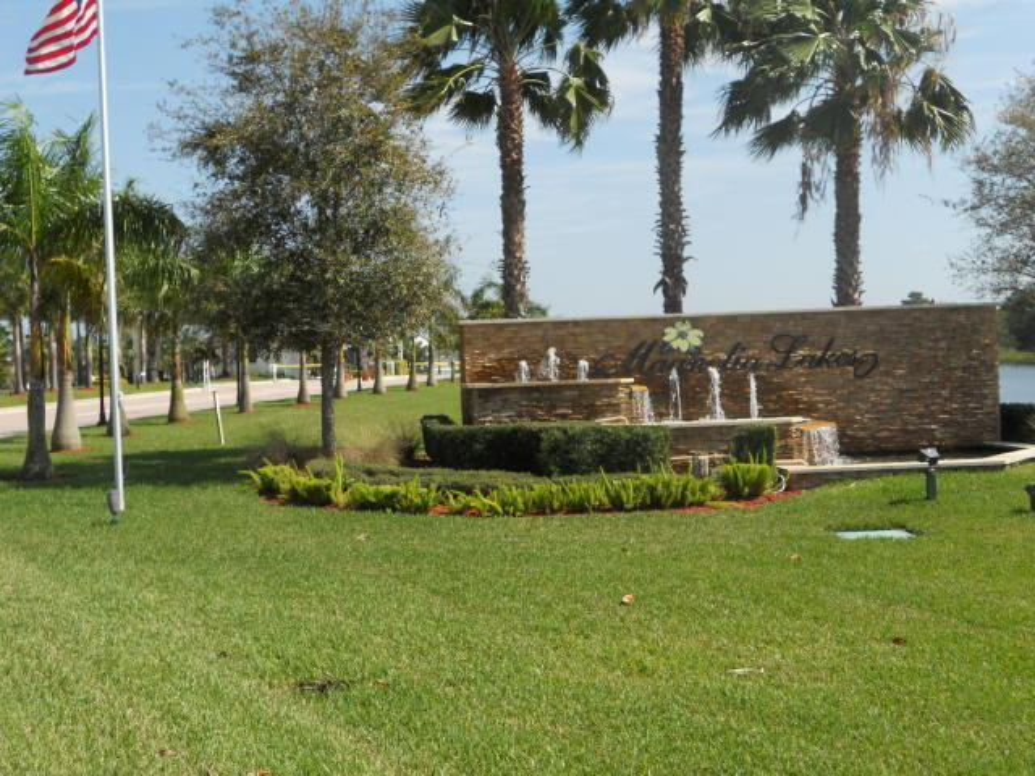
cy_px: 388
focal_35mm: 46
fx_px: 1375
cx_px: 518
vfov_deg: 31.5
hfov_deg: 41.2
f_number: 4.3
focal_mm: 8.2
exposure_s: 1/500
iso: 80
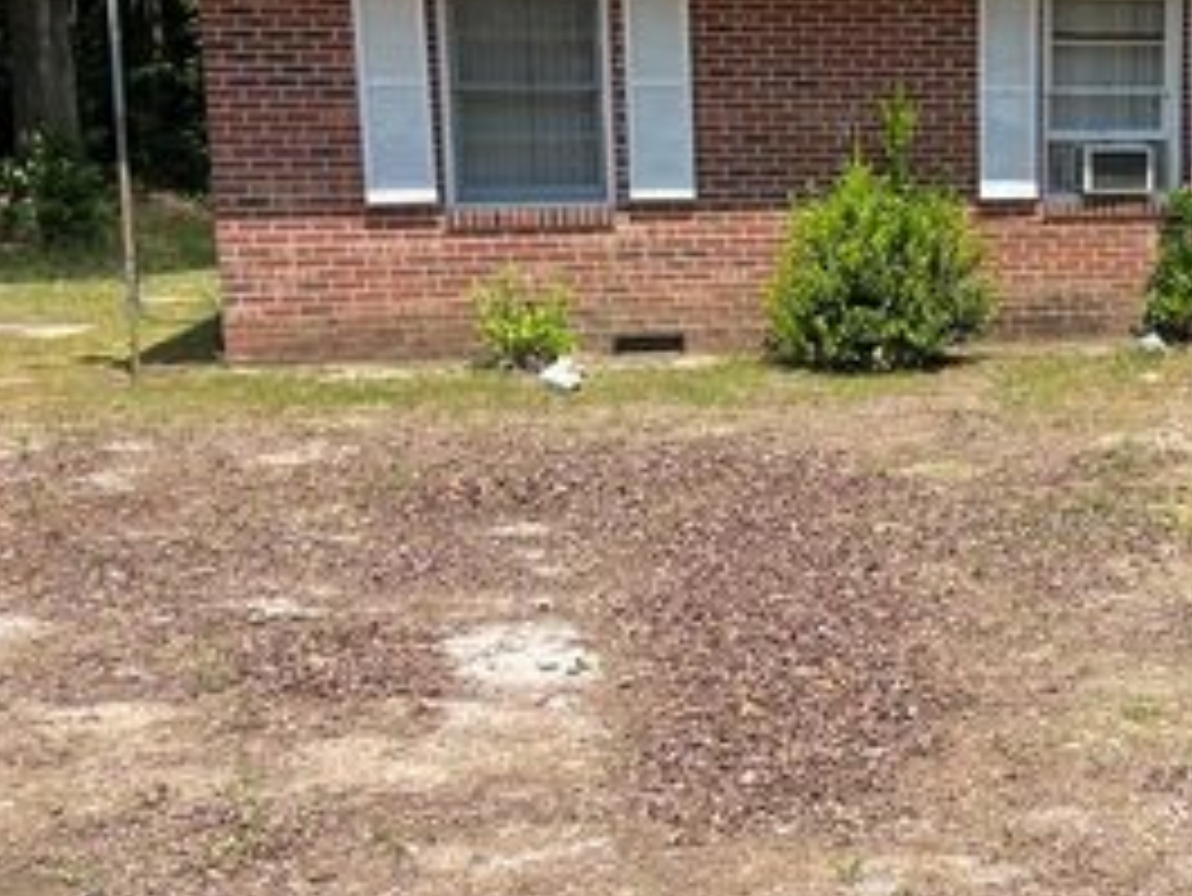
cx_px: 1084
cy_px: 313
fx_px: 1688
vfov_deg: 29.5
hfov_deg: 36.4
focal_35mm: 49
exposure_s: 1/2024
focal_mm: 5.1
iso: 50
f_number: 1.6
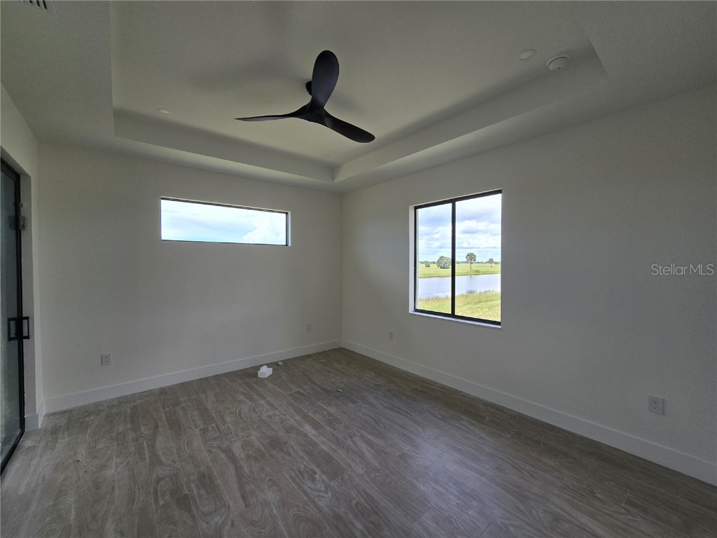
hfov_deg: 106.2
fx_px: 269
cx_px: 358
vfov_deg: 89.9
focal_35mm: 13
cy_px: 269
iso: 50
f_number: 2.2
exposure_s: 1/412
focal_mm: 2.2
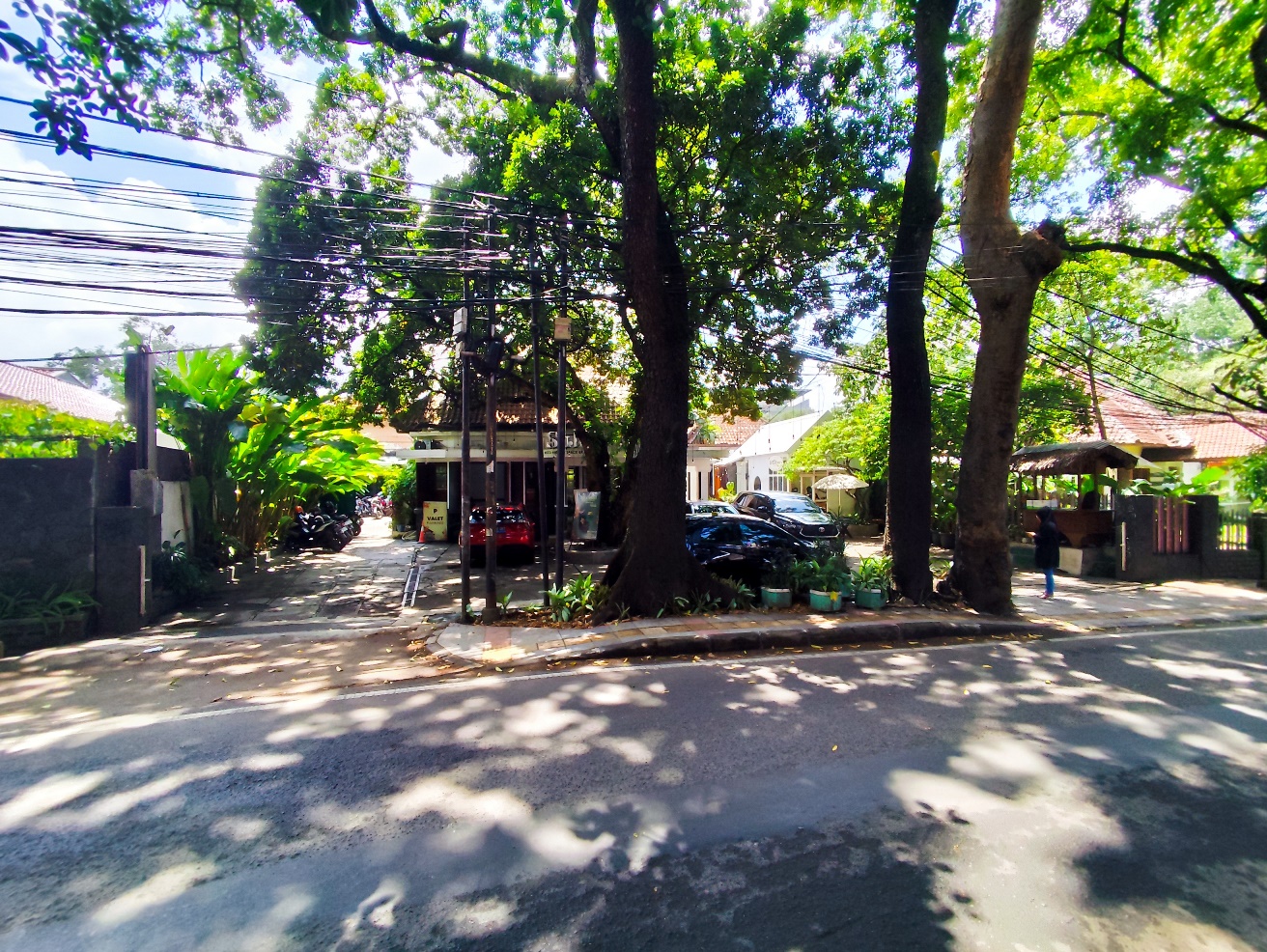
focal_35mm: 16
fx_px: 586
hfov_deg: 94.5
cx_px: 634
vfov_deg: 78.2
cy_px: 476
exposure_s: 1/411
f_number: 2.2
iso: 50
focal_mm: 1.65
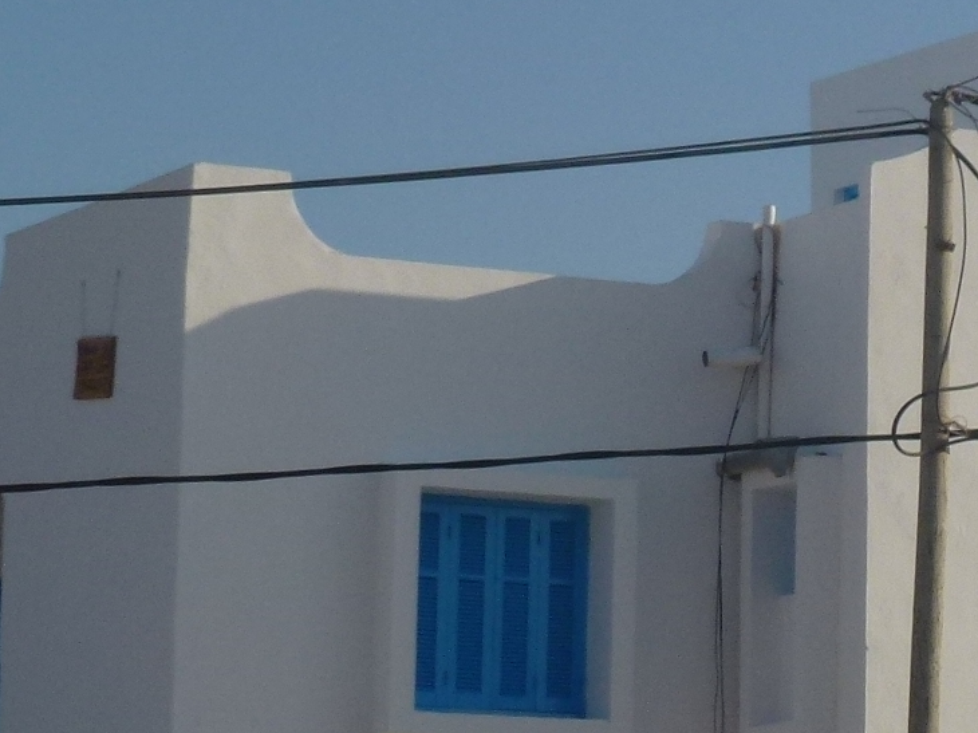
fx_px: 5649
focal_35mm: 200
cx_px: 1688
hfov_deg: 9.5
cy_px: 411
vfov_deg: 7.4
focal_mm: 10.1
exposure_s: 1/1300
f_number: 4.4
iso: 100
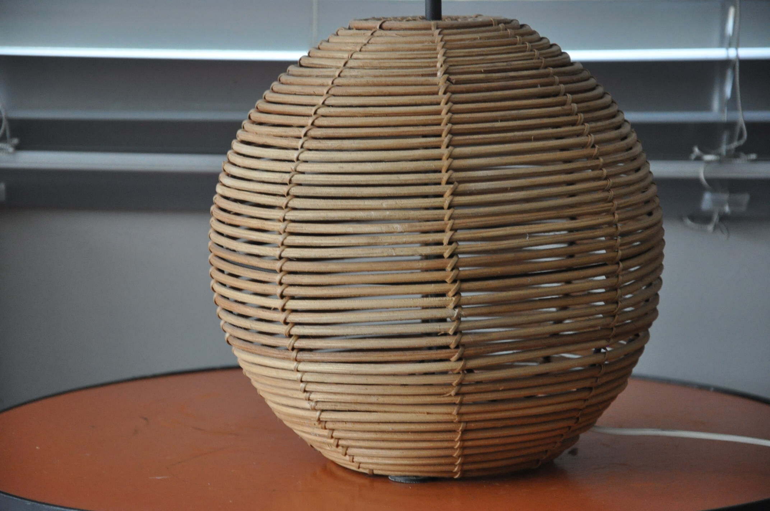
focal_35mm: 138
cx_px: 385
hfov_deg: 14.9
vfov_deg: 9.9
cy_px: 256
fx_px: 2948
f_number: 5.6
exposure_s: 1/15
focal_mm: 92
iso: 1600
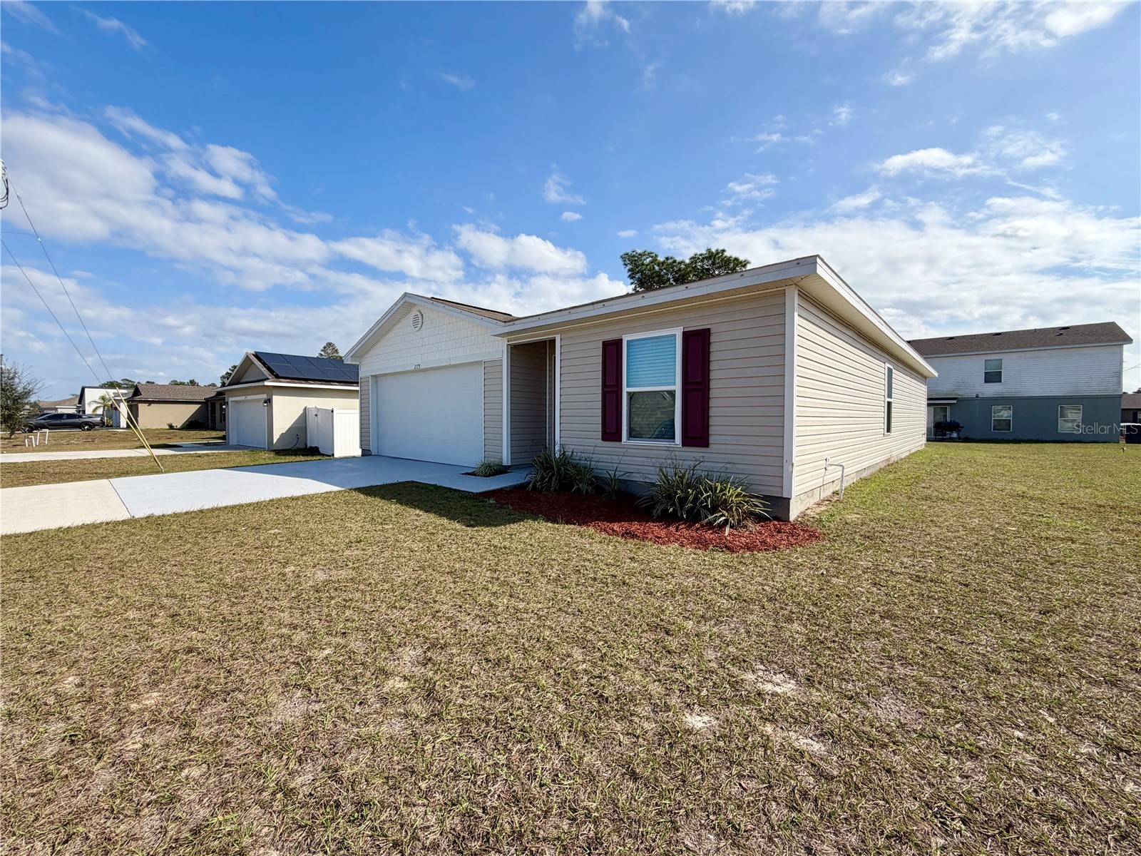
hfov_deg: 102.1
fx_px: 461
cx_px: 570
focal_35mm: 14
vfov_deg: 85.7
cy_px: 428
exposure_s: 1/1167
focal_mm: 2.22
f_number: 2.2
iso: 25
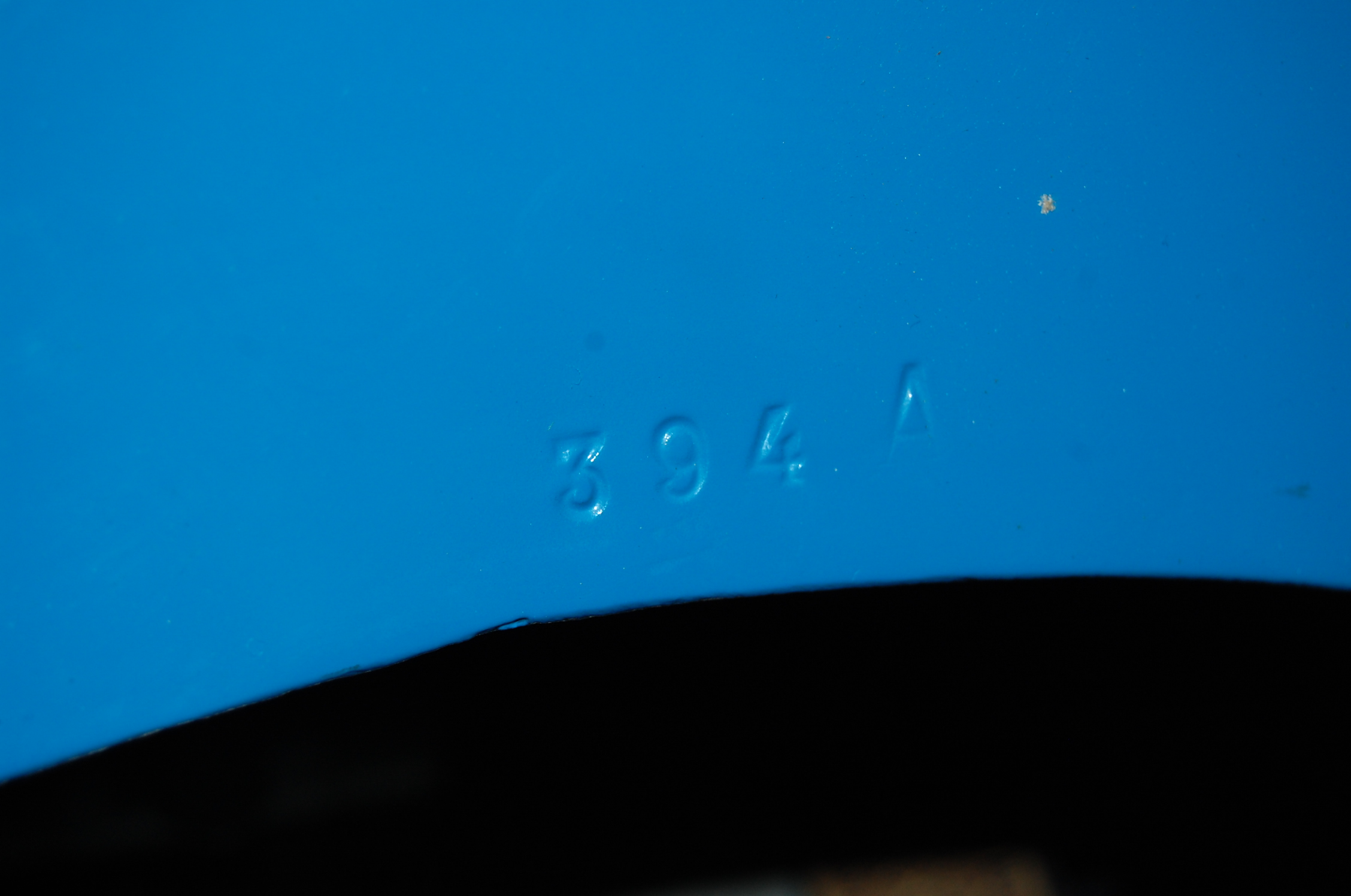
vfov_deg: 16.5
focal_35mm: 82
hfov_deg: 24.7
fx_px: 3091
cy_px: 448
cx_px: 676
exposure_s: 1/60
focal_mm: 55
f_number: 5.6
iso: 400
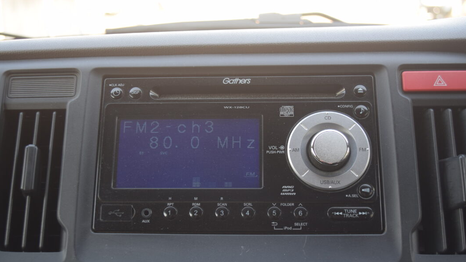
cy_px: 154
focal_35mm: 47
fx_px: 575
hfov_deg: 44.1
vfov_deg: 25.6
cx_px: 230
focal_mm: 29
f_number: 4.8
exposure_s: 1/100
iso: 400
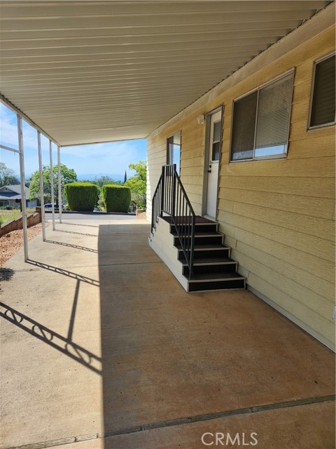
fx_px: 298
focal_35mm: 23
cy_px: 224
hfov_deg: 58.9
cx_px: 168
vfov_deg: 73.9
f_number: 1.8
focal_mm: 5.4
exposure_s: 1/1145
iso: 20
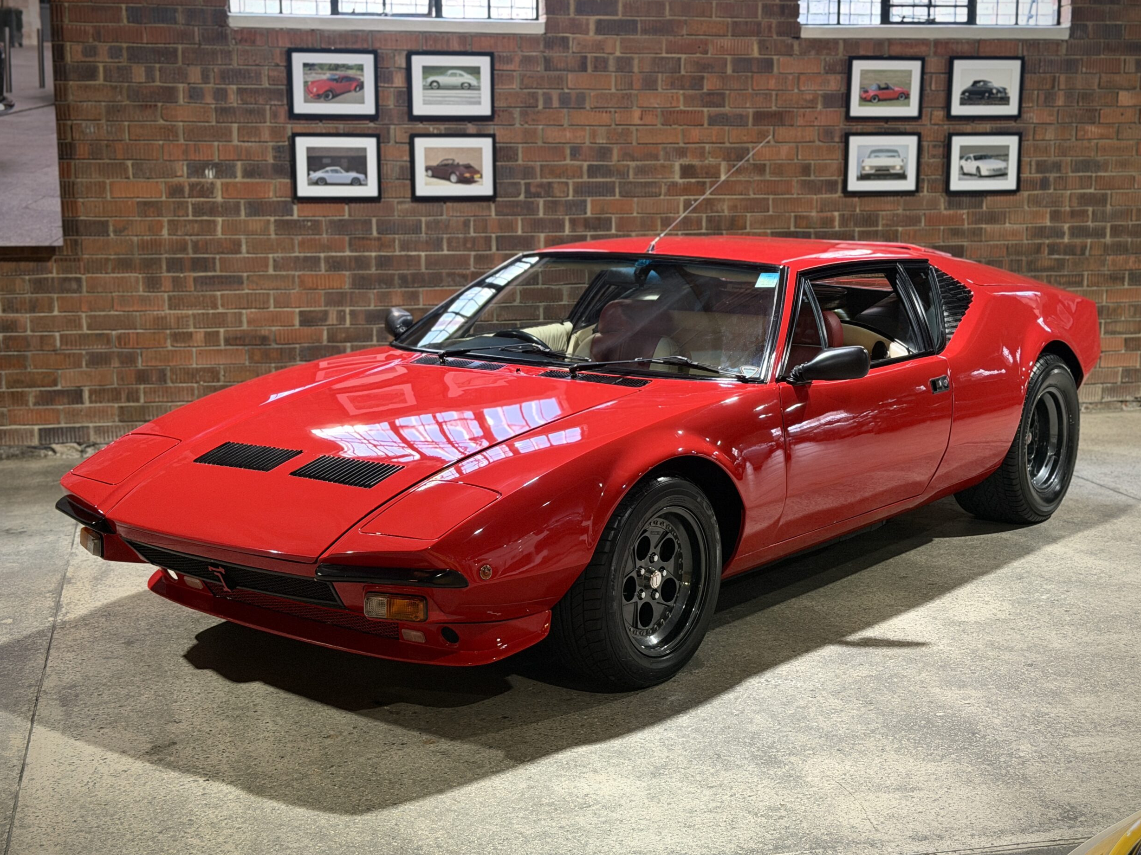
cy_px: 410
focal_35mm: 50
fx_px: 1648
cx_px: 592
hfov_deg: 38.2
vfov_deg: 29.1
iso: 250
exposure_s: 1/33
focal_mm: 6.76
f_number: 1.78
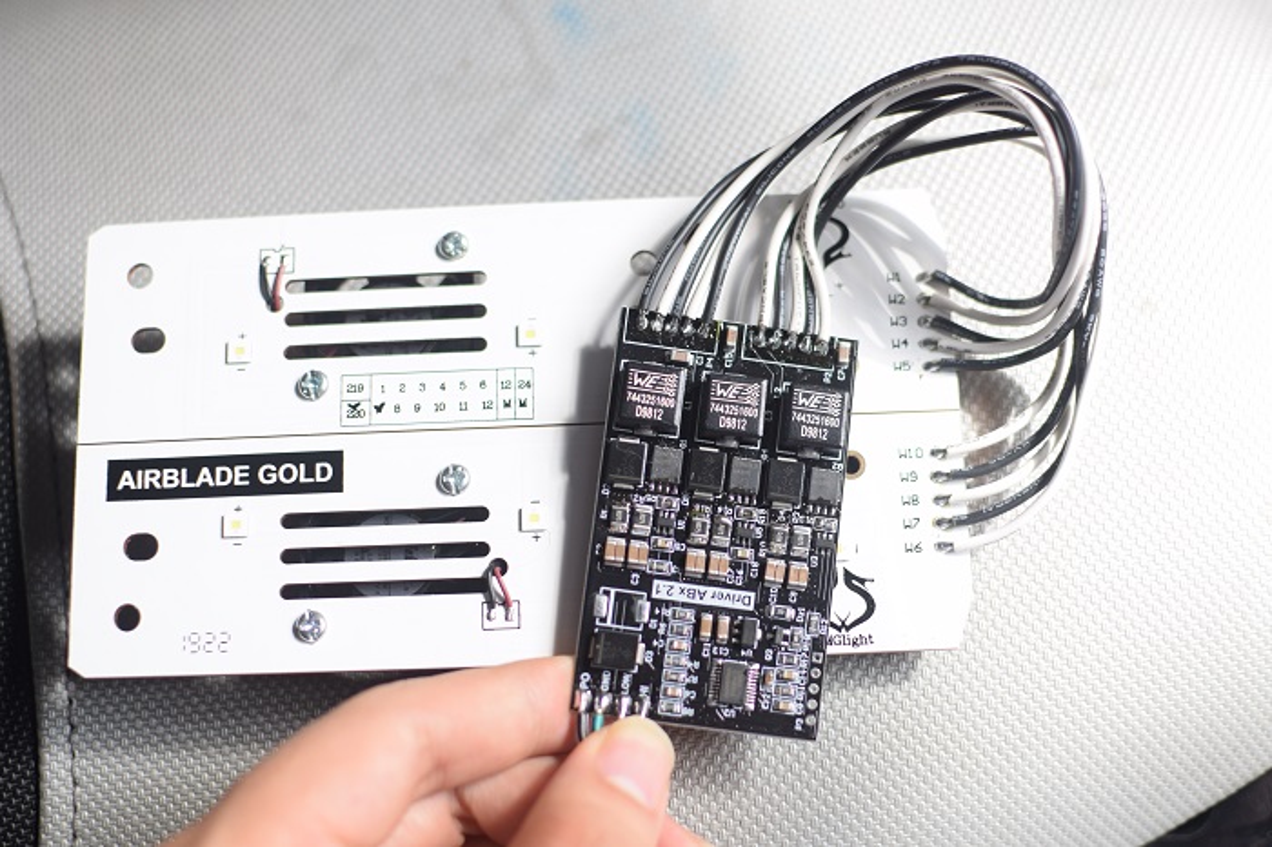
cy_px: 424
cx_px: 636
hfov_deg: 37.9
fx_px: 1854
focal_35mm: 52
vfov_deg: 25.7
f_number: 2.5
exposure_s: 1/250
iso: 160
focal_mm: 35
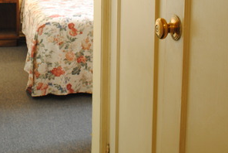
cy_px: -22
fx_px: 463
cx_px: 58
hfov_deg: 27.3
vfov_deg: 17.9
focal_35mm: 73
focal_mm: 18
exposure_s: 1
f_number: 5
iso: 100
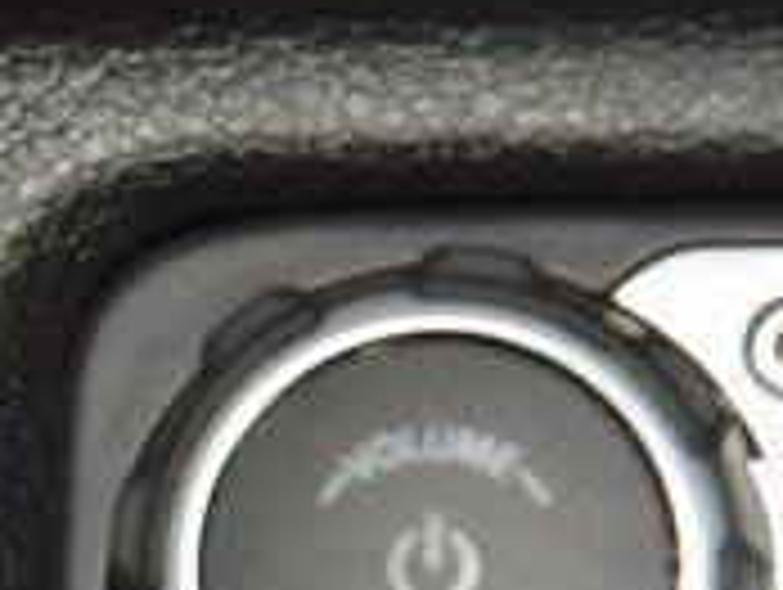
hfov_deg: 5.3
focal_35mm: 371
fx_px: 8403
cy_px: 466
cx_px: -621
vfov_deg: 4.0
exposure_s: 1/125
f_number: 8
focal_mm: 70
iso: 100
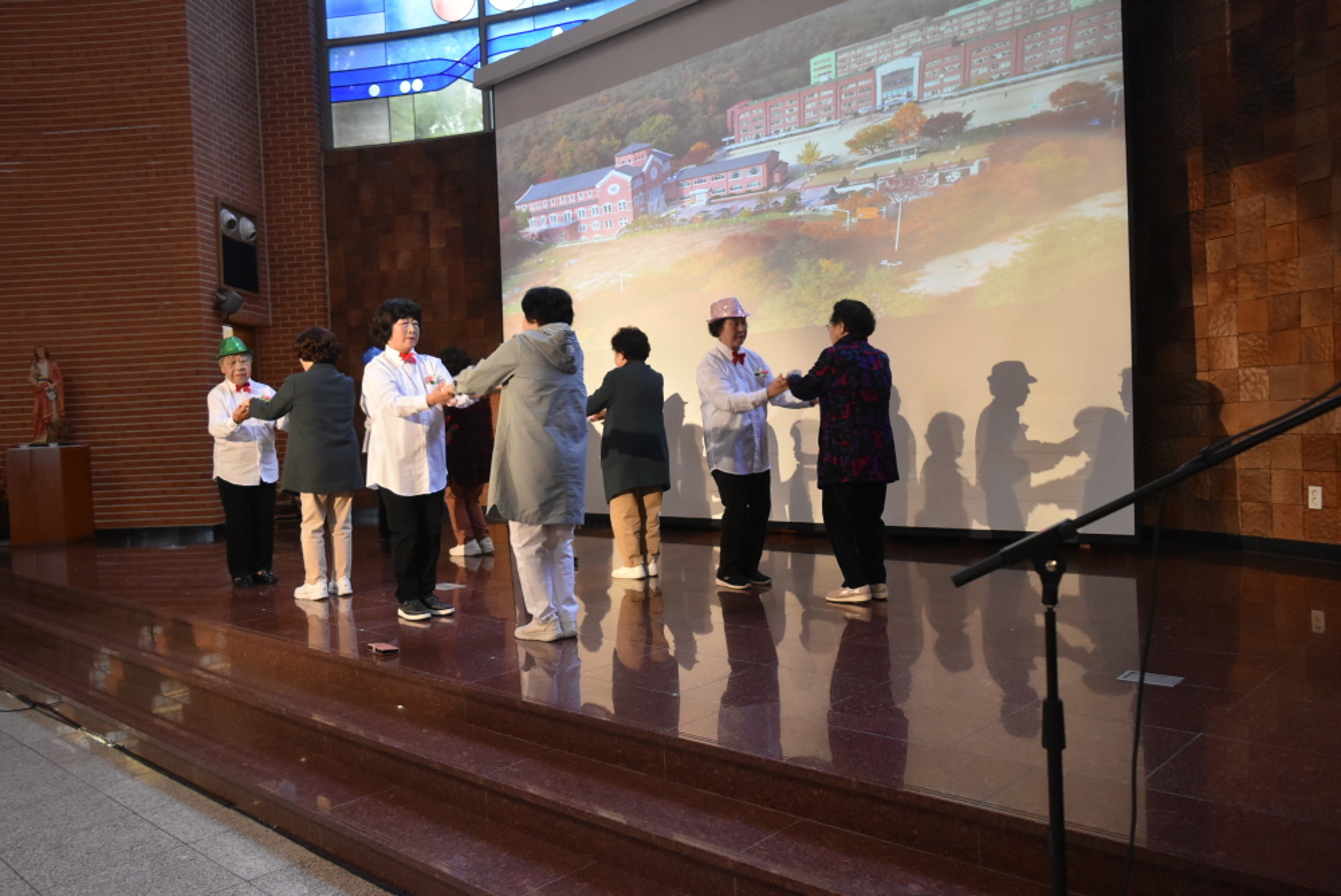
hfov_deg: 67.4
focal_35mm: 27
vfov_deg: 48.0
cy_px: 448
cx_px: 670
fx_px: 1006
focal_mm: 18
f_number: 3.5
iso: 1600
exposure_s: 1/60
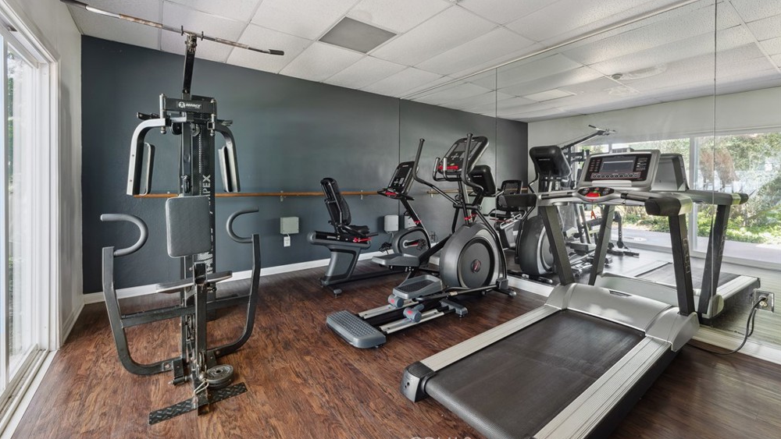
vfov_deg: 70.2
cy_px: 190
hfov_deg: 103.0
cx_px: 383
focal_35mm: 15
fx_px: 311
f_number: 9
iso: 100
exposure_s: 1/4
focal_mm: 14
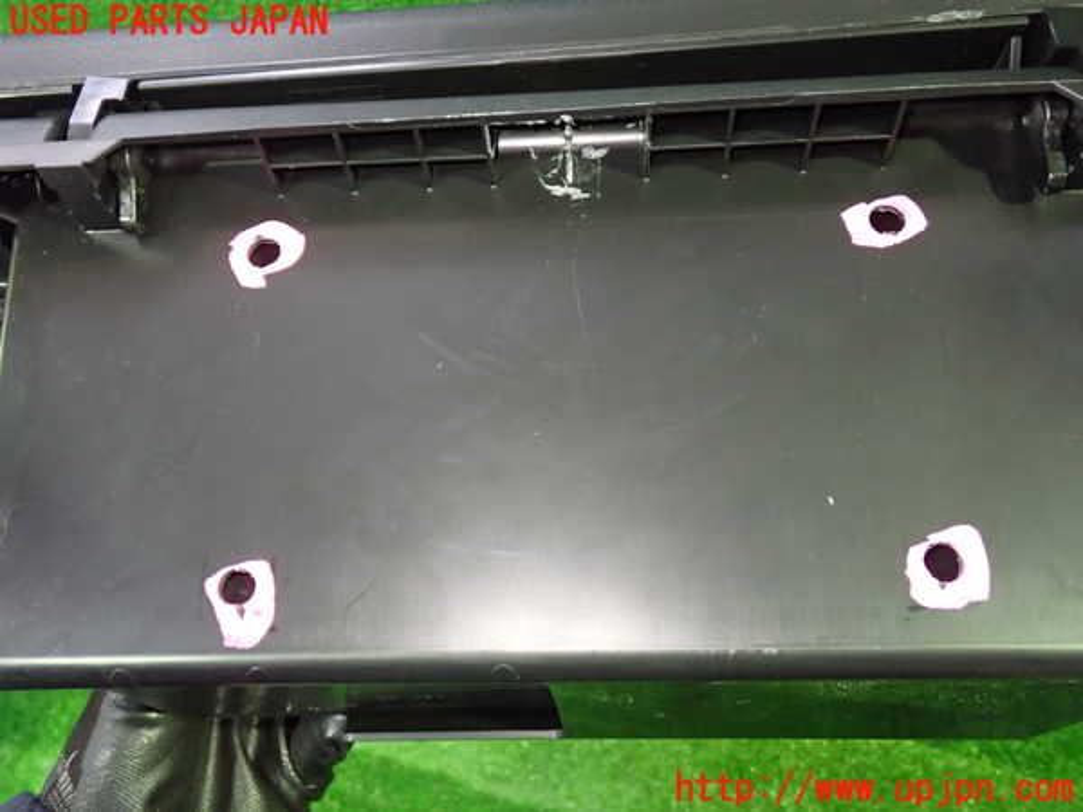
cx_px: 542
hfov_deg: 60.0
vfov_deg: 46.8
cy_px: 406
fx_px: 939
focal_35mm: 30
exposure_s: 1/30
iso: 800
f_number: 2.3
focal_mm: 5.4
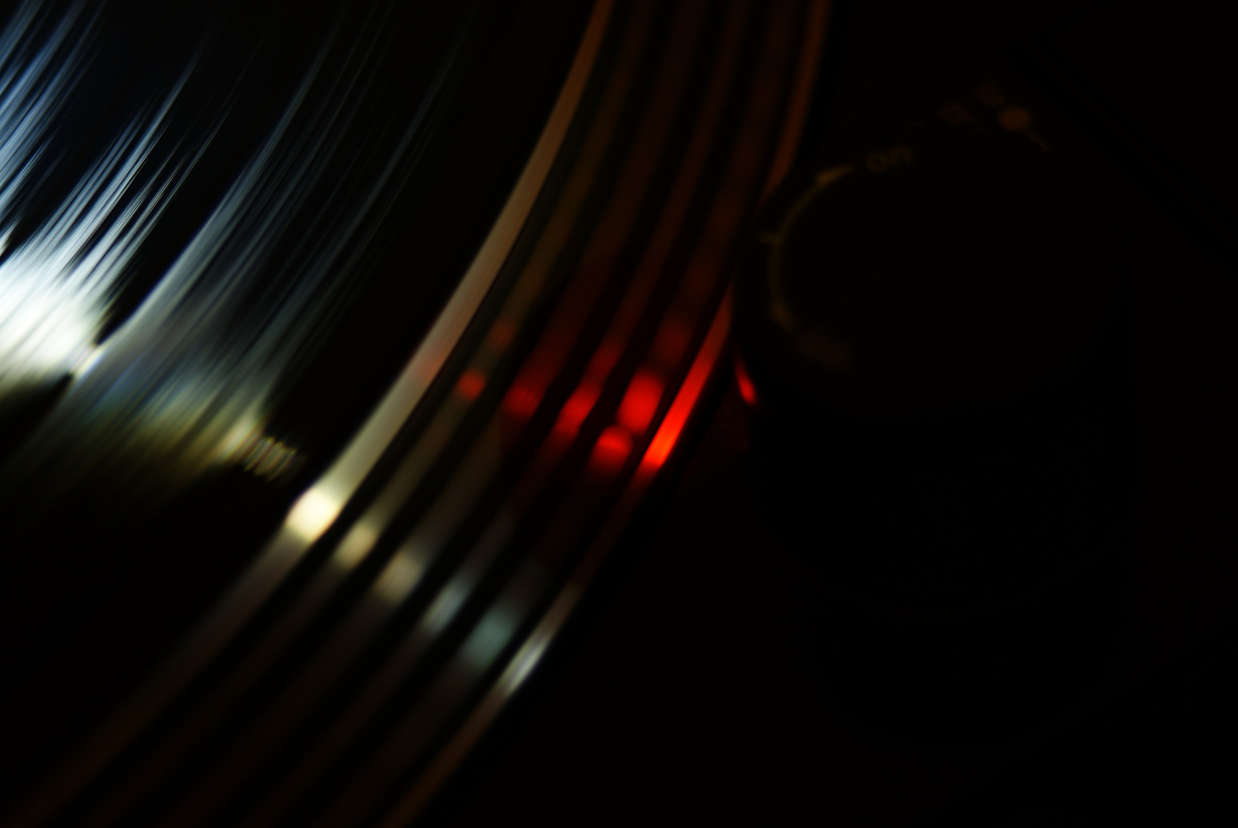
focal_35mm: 105
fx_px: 3615
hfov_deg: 19.4
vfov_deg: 13.1
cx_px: 619
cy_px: 414
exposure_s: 1/25
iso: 100
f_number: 4
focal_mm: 70
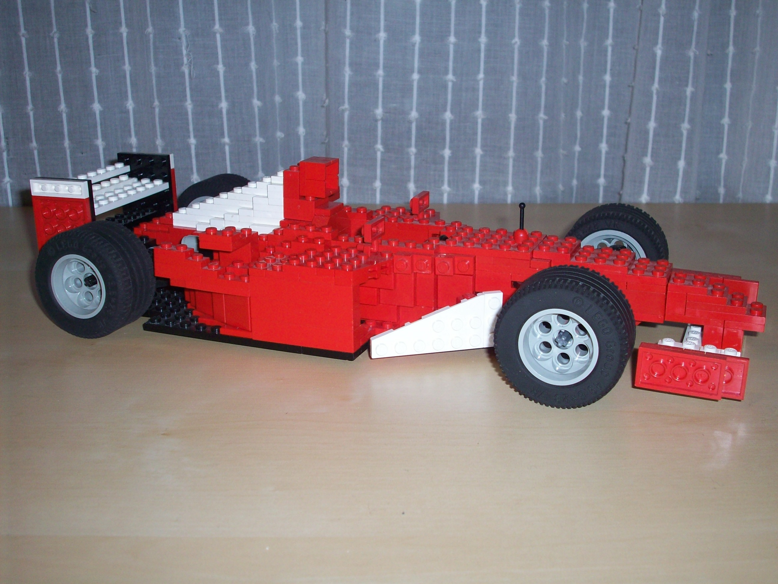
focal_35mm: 46
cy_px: 292
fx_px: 1034
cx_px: 389
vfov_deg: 31.5
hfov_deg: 41.2
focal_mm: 7.6
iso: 80
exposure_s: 1/71.9
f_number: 3.1
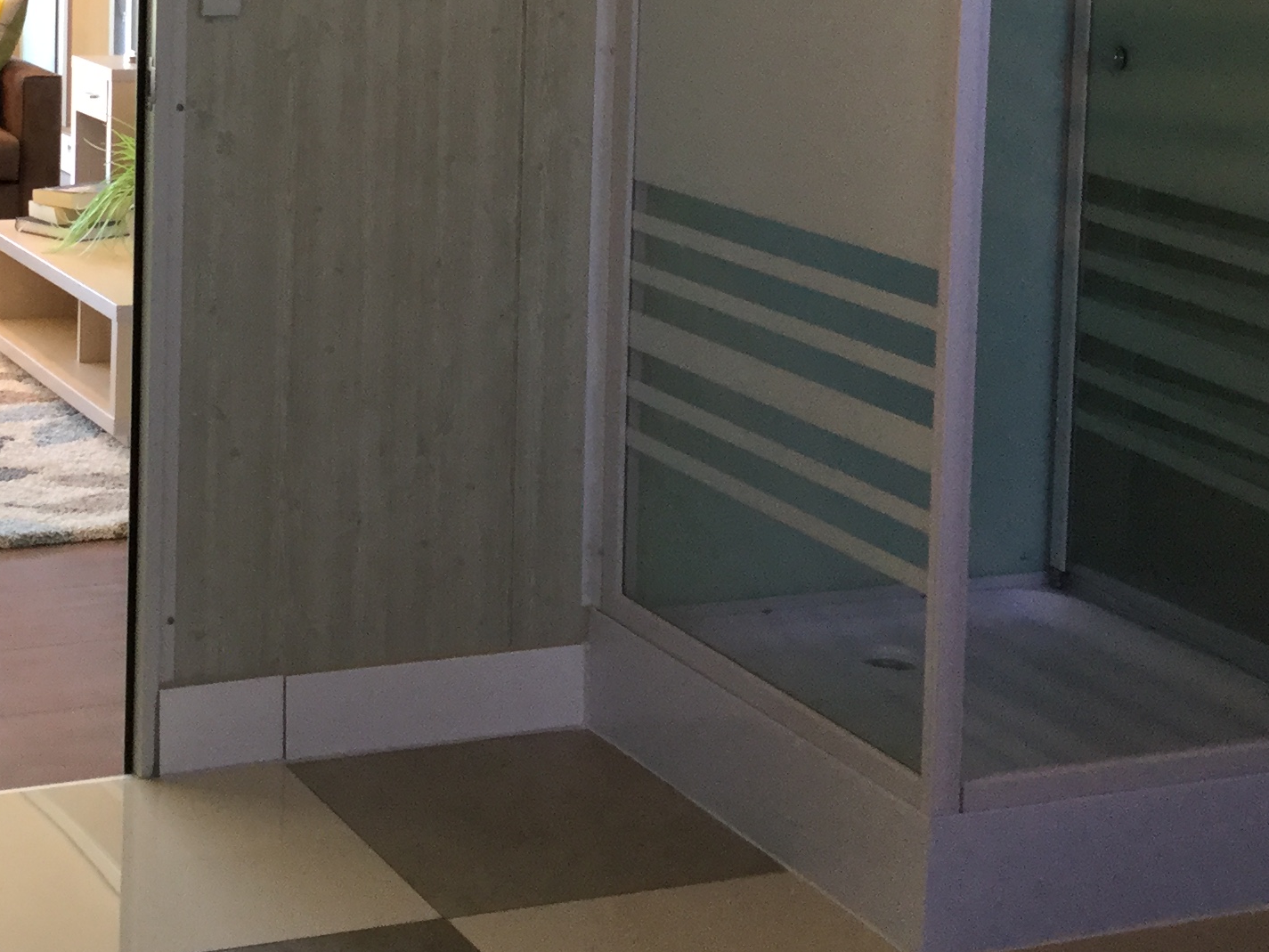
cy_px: 2
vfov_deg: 20.1
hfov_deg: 26.8
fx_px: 2603
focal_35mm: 71
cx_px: 222
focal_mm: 3.3
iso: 64
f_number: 2.4
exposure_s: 1/33
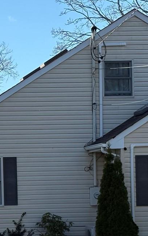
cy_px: 186
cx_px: -26
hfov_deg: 7.5
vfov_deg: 12.1
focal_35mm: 173
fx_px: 1117
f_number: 1.6
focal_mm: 5.96
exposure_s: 1/1848
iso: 32
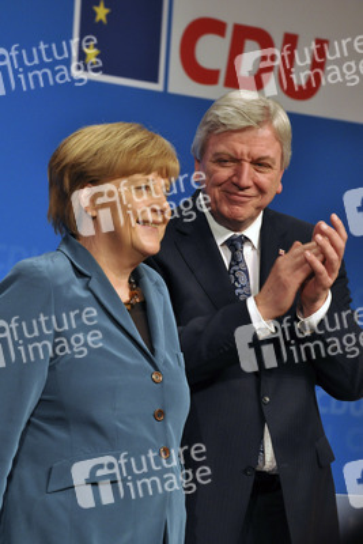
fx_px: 4193
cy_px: 272
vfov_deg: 7.4
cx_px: 182
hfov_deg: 5.0
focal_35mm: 278
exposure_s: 1/200
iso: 1250
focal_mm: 185
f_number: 8
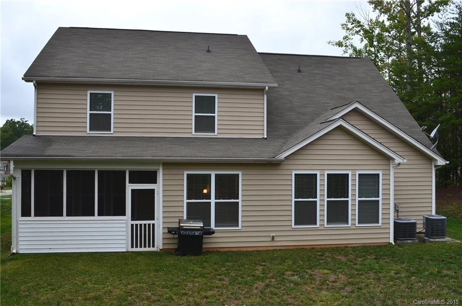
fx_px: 461
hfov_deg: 53.3
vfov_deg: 36.7
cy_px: 153
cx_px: 231
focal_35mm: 36
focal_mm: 24
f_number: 10
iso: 200
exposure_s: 1/80
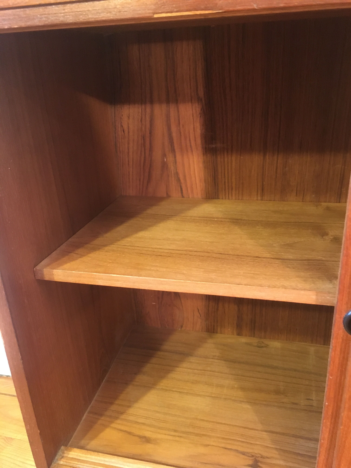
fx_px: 392
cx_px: 176
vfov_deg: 61.7
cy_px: 234
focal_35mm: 29
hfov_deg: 48.2
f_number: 2.2
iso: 250
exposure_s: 1/17
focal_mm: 4.15
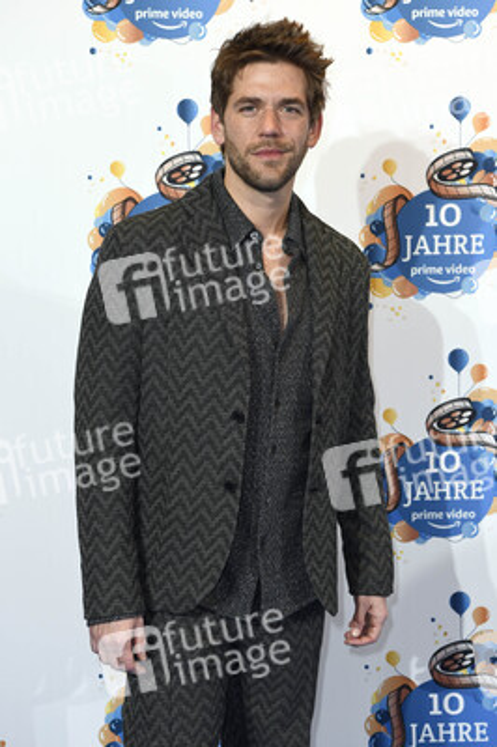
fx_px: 1079
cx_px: 248
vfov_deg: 38.2
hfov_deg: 25.9
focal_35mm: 52
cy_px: 374
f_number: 5
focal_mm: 52
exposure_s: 1/125
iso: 1000
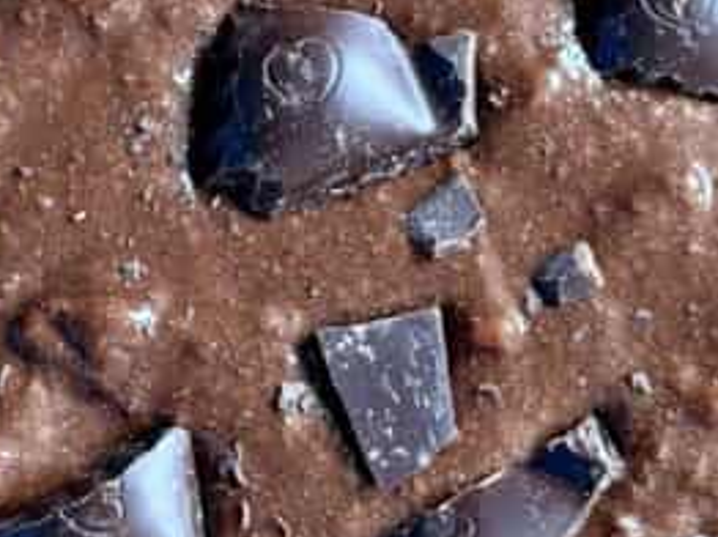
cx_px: 271
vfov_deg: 8.3
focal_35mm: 178
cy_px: 226
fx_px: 3689
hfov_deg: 11.1
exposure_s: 1/40
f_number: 1.8
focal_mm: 6.8
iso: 320
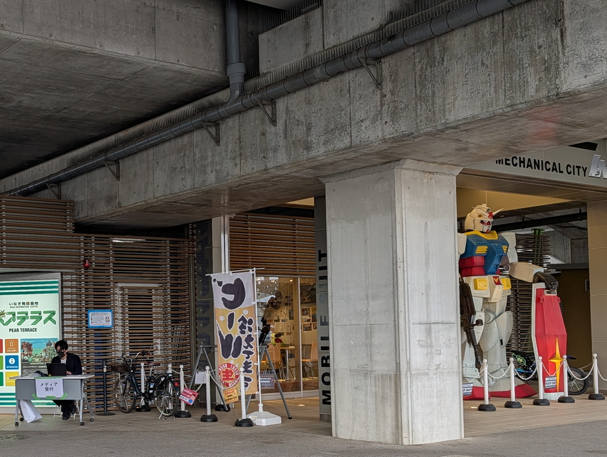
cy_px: 301
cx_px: 47
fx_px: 790
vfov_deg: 32.0
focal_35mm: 45
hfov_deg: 38.7
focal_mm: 6.9
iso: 36
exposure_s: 1/136
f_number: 1.68
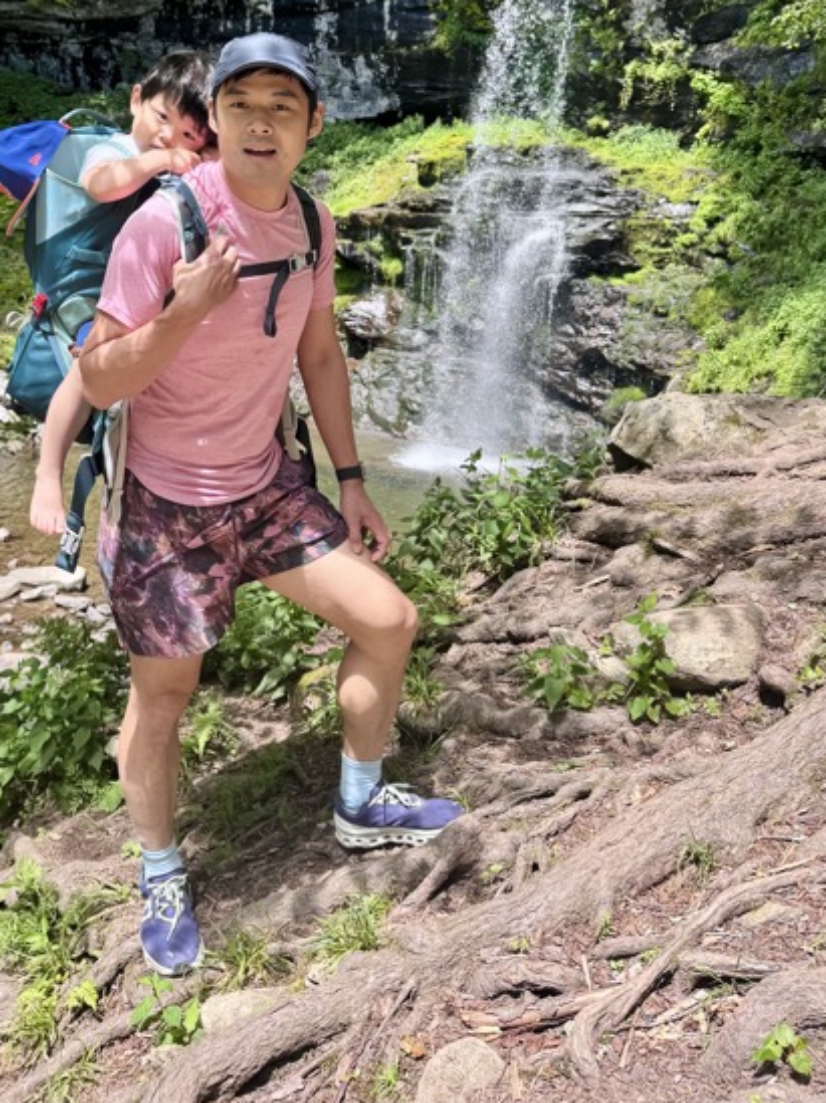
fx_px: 1115
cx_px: 297
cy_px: 321
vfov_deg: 51.1
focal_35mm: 35
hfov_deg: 40.3
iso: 80
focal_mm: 6.76
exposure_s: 1/645
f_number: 1.78
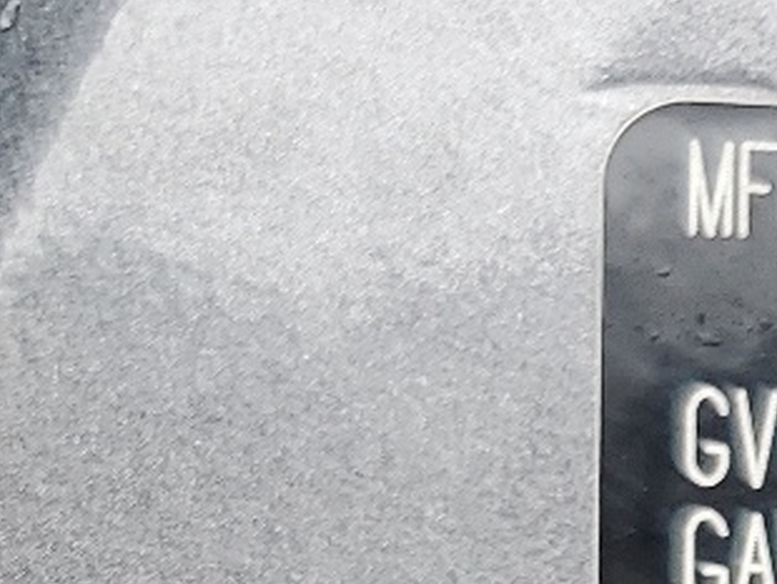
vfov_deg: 10.3
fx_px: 3010
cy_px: 1105
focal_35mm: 134
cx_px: 1712
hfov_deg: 12.4
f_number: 1.5
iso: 52
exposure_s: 1/60.2
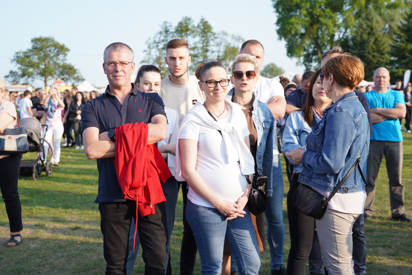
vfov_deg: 26.0
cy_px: 138
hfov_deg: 38.2
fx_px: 595
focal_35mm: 52
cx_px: 206
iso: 100
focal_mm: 52
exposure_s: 1/200
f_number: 4.5
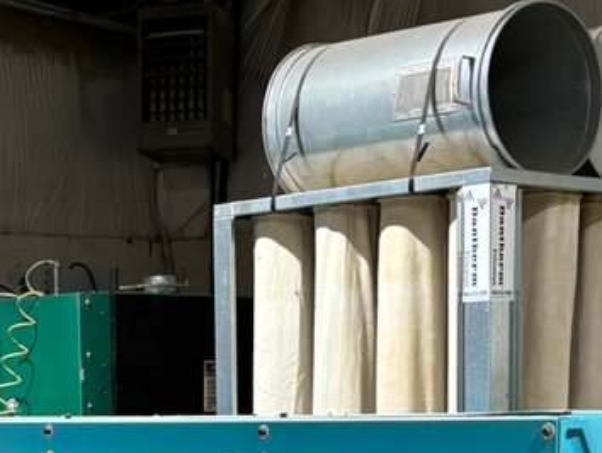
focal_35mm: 111
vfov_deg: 12.8
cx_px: 76
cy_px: 651
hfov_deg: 17.5
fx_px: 1932
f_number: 1.6
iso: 80
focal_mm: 5.96
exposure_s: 1/60
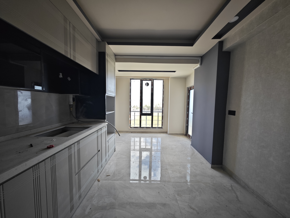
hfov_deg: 110.5
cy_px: 109
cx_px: 145
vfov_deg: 94.5
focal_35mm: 12
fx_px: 101
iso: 250
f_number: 1.8
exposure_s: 1/202
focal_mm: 2.03
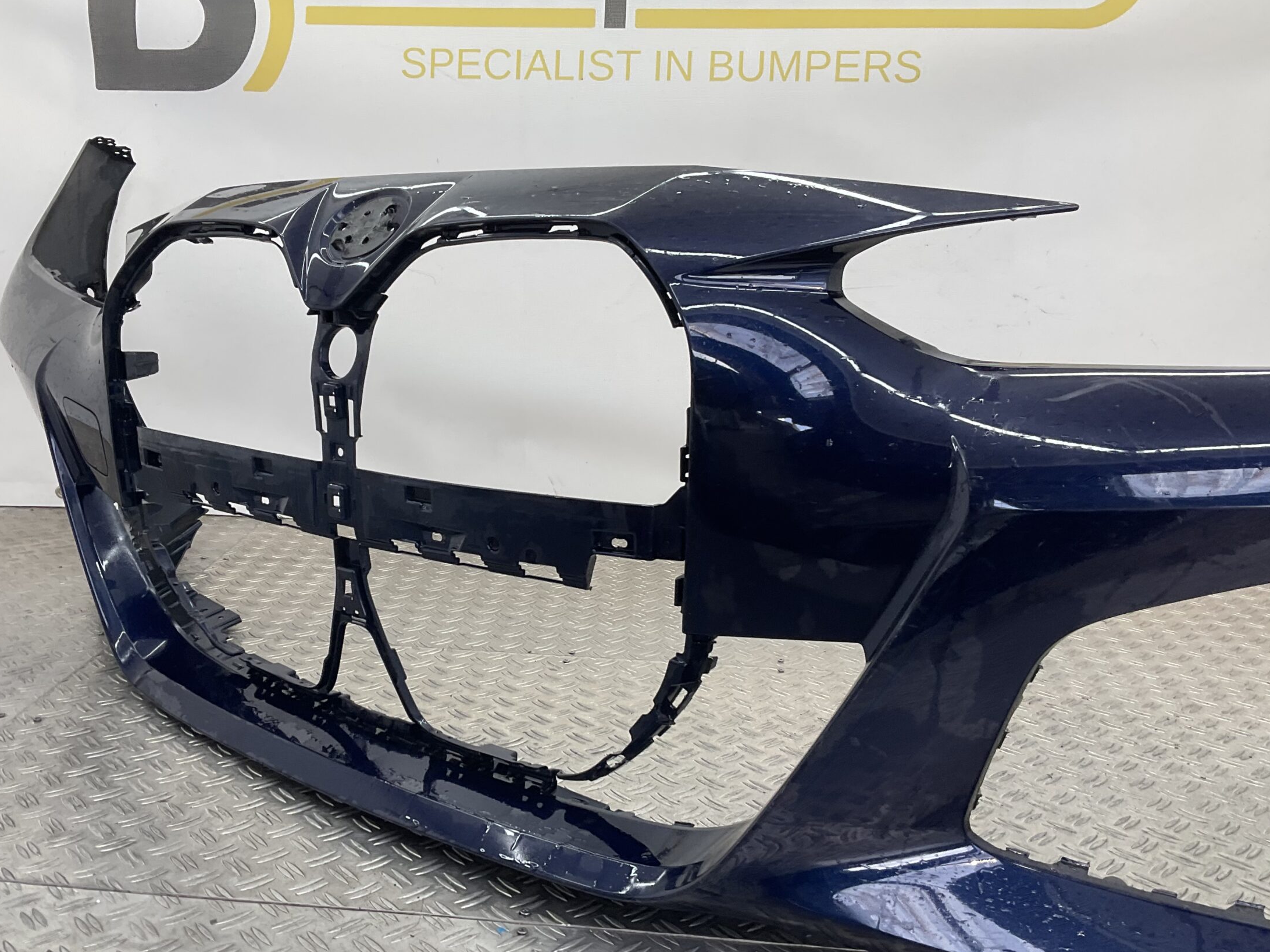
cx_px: 533
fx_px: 1247
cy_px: 538
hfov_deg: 53.7
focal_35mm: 34
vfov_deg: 41.7
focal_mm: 3
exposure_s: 1/120
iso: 25
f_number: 1.8
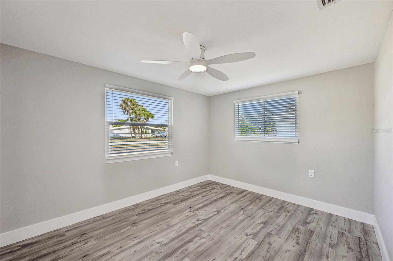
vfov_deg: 81.1
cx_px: 196
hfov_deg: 104.3
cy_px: 130
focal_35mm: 14
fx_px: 153
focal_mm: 14
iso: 400
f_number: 8
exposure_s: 1/80
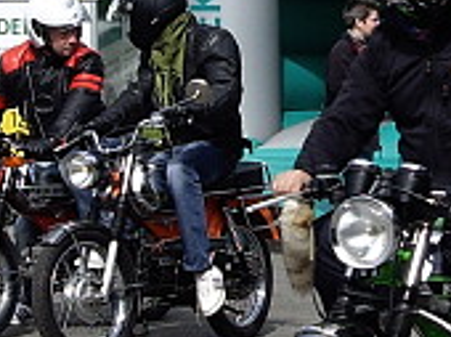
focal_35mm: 179
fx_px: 2329
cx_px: 332
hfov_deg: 11.0
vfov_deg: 8.3
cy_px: 143
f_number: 5.6
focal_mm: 7.9
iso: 50
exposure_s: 1/250
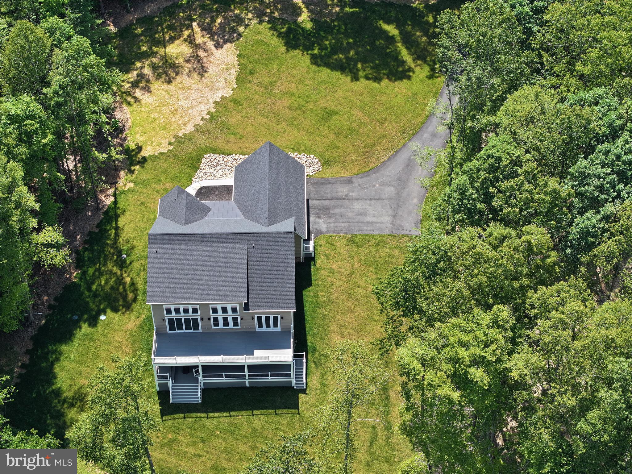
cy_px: 237
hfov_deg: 27.8
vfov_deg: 21.0
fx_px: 1278
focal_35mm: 70
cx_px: 316
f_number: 2.8
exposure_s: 1/400
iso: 100
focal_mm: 19.35
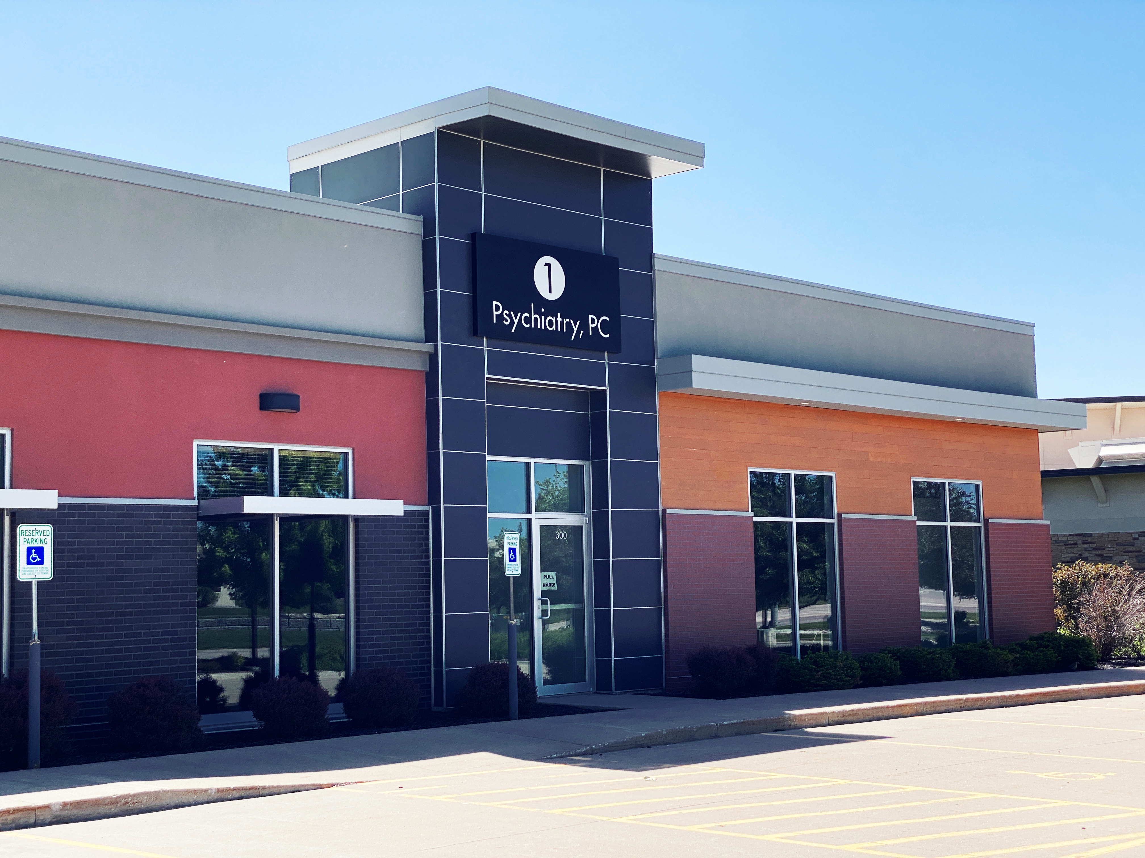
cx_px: 572
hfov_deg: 36.8
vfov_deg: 28.0
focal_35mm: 52
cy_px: 429
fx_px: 1720
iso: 20
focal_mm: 6
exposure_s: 1/1845
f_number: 2
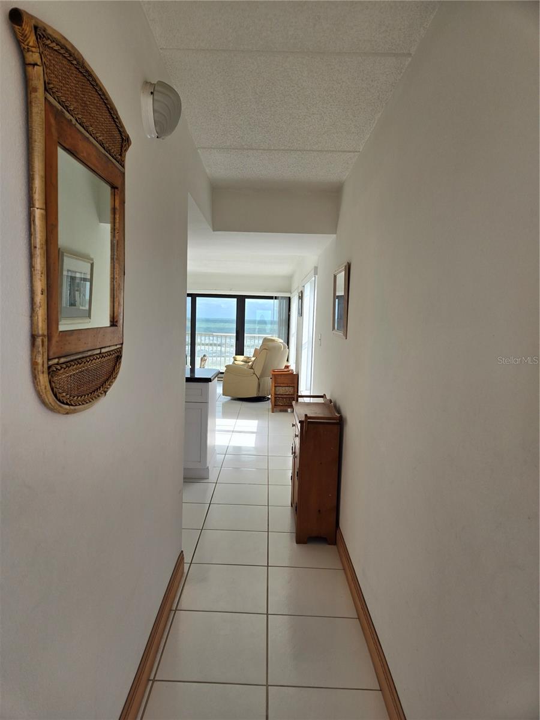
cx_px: 270
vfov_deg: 73.9
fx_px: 478
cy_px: 360
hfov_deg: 58.9
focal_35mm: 23
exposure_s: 1/289
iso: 25
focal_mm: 5.4
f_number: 1.8
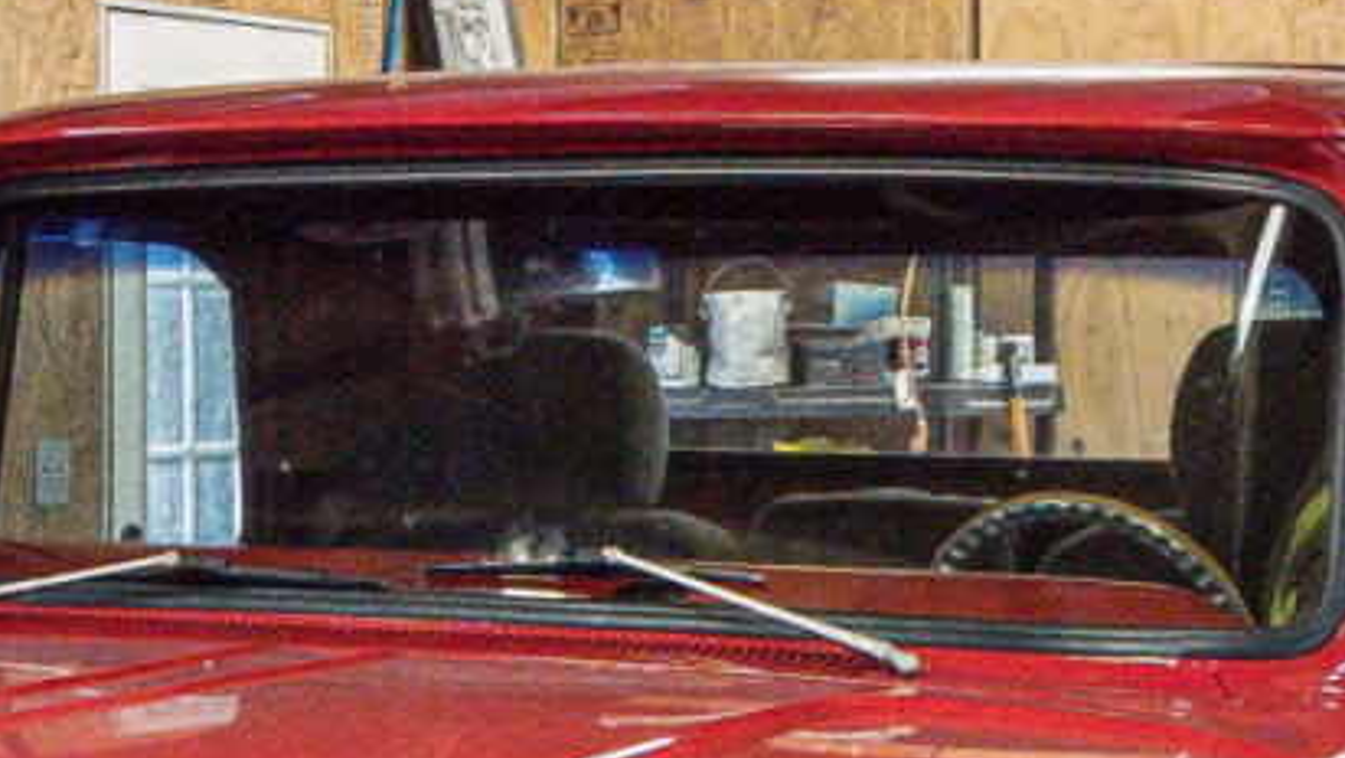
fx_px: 4352
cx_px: 343
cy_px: 582
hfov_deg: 17.5
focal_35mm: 122
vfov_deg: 9.9
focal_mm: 16
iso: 3200
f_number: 4.5
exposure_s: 1/125
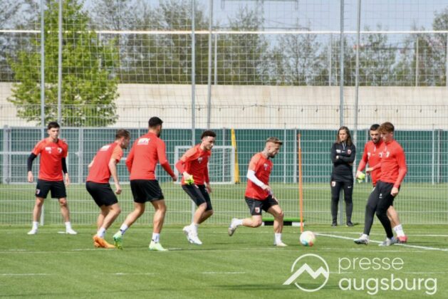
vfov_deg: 3.1
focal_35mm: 450
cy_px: 150
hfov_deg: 4.6
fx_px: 5602
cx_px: 224
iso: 500
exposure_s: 1/640
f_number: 13
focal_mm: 300
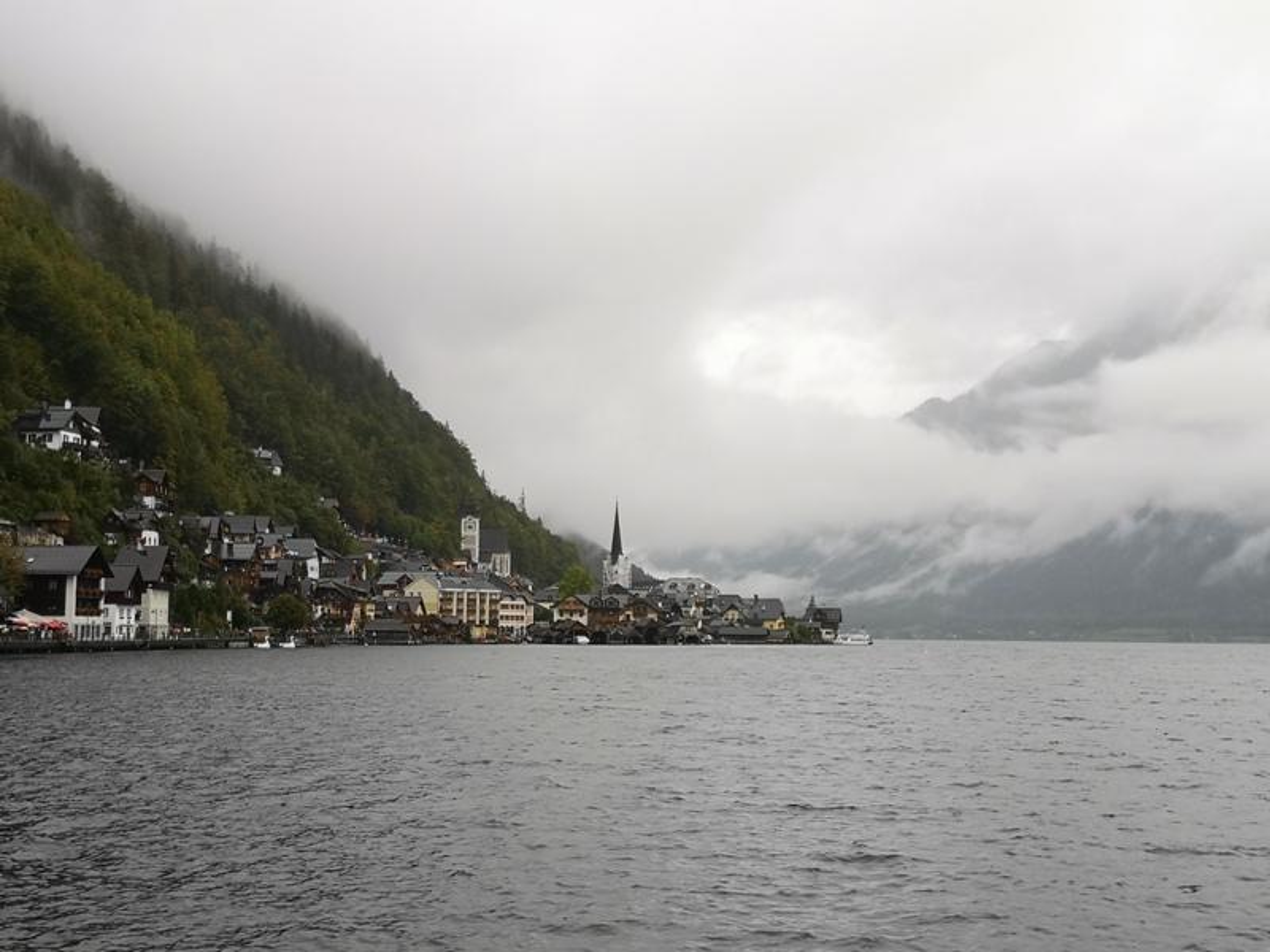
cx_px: 635
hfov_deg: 40.4
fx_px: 1724
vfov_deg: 30.9
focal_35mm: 47
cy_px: 476
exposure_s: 1/180
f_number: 1.8
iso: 50
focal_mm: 3.95
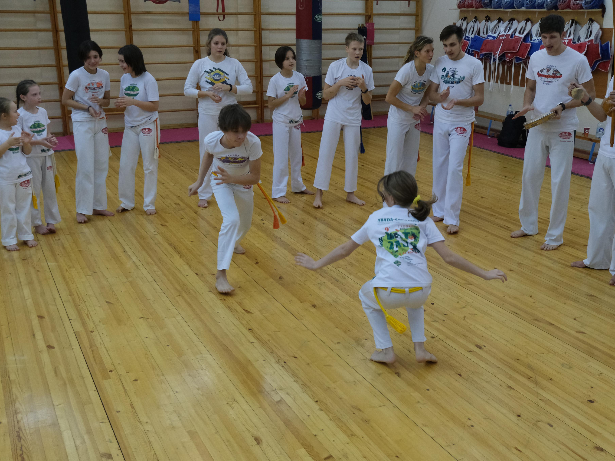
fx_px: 693
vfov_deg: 36.8
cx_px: 342
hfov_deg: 47.8
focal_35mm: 39
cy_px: 231
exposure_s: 1/320
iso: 3200
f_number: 4.4
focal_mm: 24.2
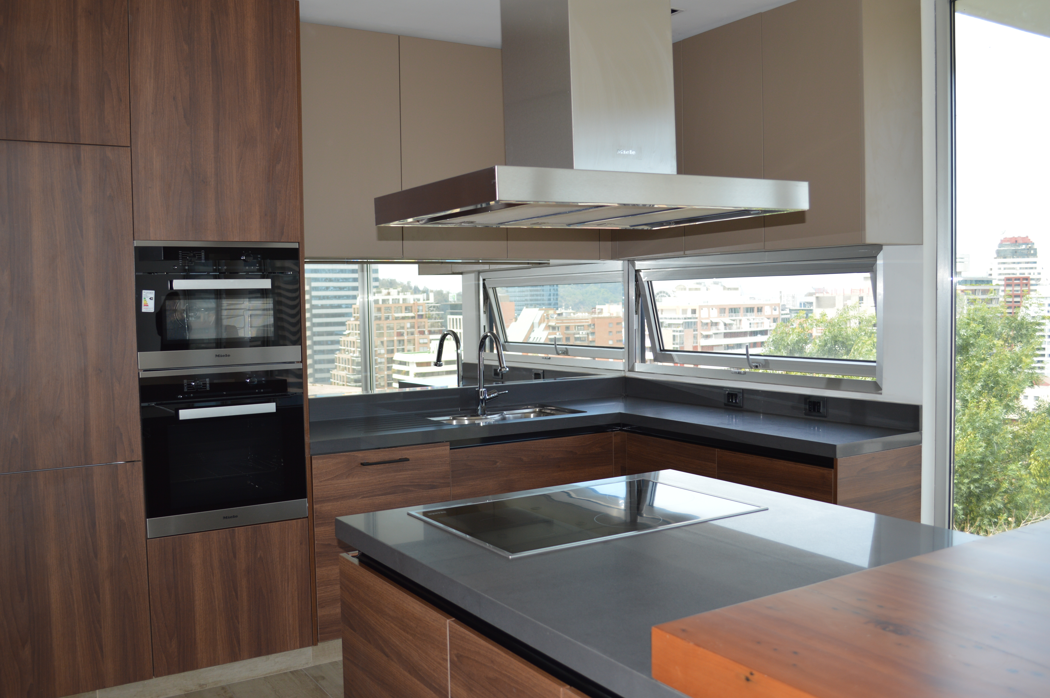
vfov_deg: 39.9
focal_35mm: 33
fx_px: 962
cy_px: 349
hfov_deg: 57.3
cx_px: 525
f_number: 4
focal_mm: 22
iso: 125
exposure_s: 1/125
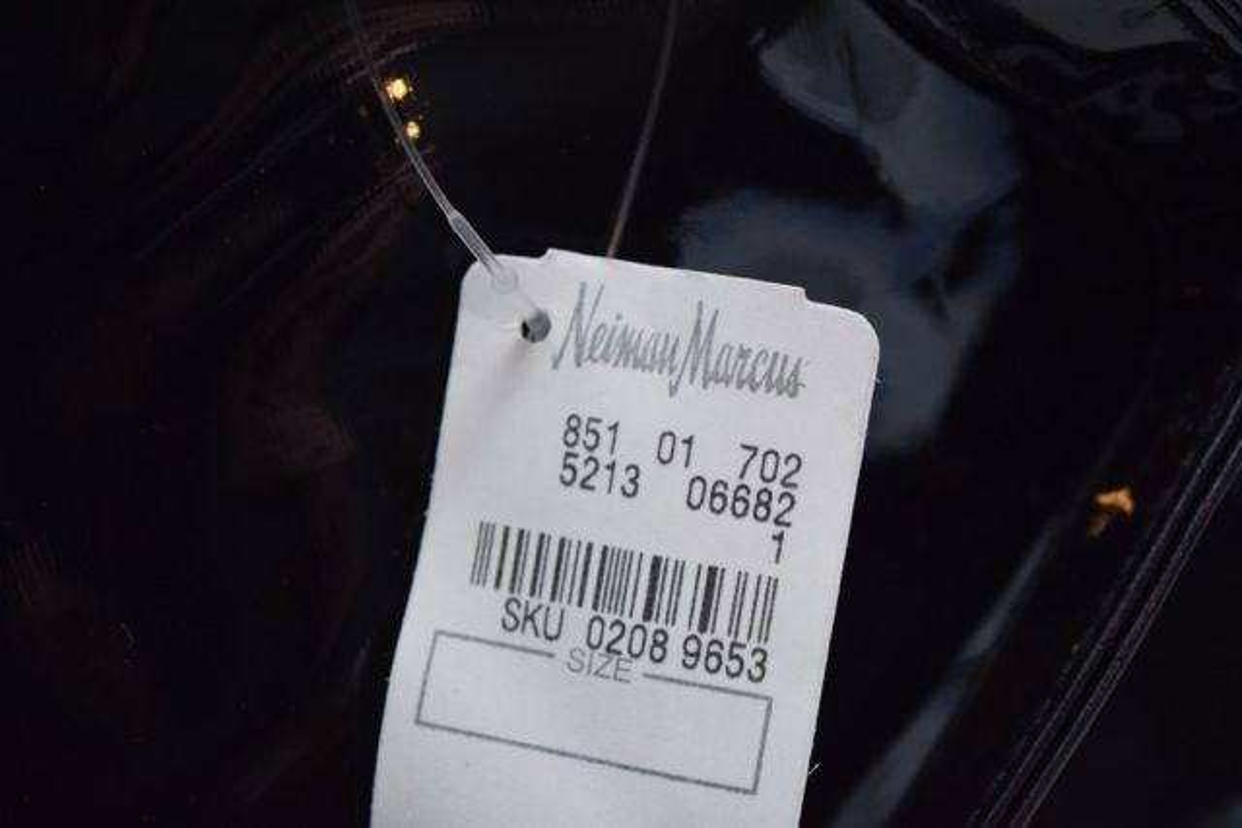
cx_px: 621
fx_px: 2847
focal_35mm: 82
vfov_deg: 16.6
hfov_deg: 24.6
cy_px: 414
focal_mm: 55
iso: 800
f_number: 5.6
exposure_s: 1/125
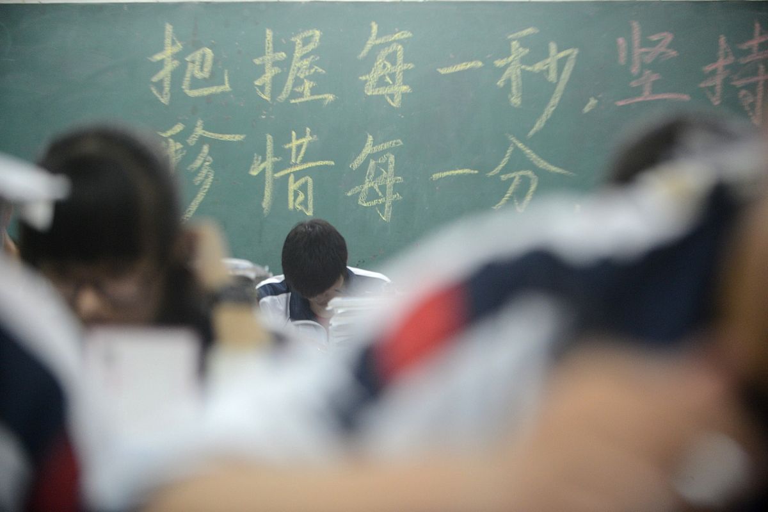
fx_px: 2026
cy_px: 256
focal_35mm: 95
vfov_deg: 14.4
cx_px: 384
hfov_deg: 21.5
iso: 2000
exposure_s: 1/125
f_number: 2.8
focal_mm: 95
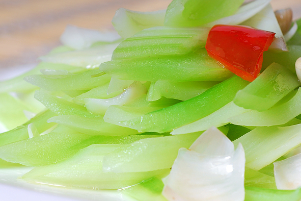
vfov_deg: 8.8
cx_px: 179
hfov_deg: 13.2
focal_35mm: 156
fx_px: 1304
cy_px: 99
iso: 125
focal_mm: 60
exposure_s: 1/200
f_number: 6.3
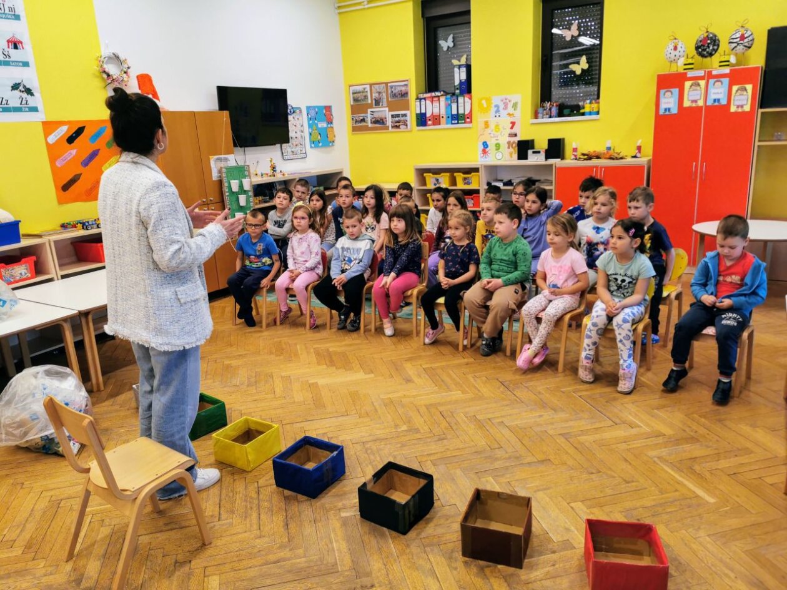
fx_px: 614
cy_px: 295
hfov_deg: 65.3
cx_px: 394
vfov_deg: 51.4
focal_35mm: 27
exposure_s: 1/100
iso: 80
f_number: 1.6
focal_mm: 5.56
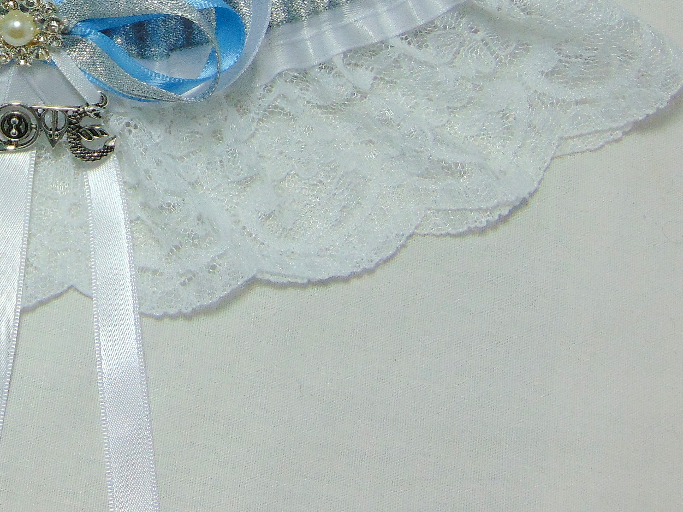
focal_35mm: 87
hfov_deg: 22.0
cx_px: 61
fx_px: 1716
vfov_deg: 16.7
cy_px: 28
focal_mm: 7.6
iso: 80
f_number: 3.3
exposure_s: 1/125
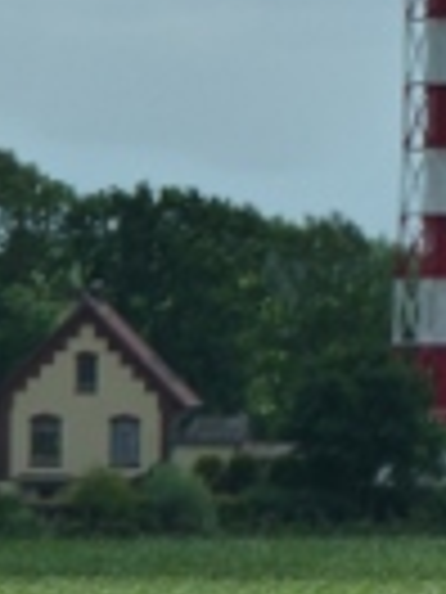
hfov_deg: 1.7
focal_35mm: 851
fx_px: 14619
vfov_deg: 2.3
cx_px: 266
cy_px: -36
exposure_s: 1/250
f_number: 11
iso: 160
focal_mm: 47
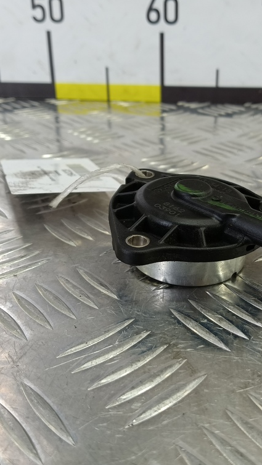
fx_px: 420
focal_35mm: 34
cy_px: 230
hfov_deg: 34.2
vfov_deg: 58.0
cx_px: 187
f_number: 1.6
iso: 117
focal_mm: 4.11
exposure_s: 1/50
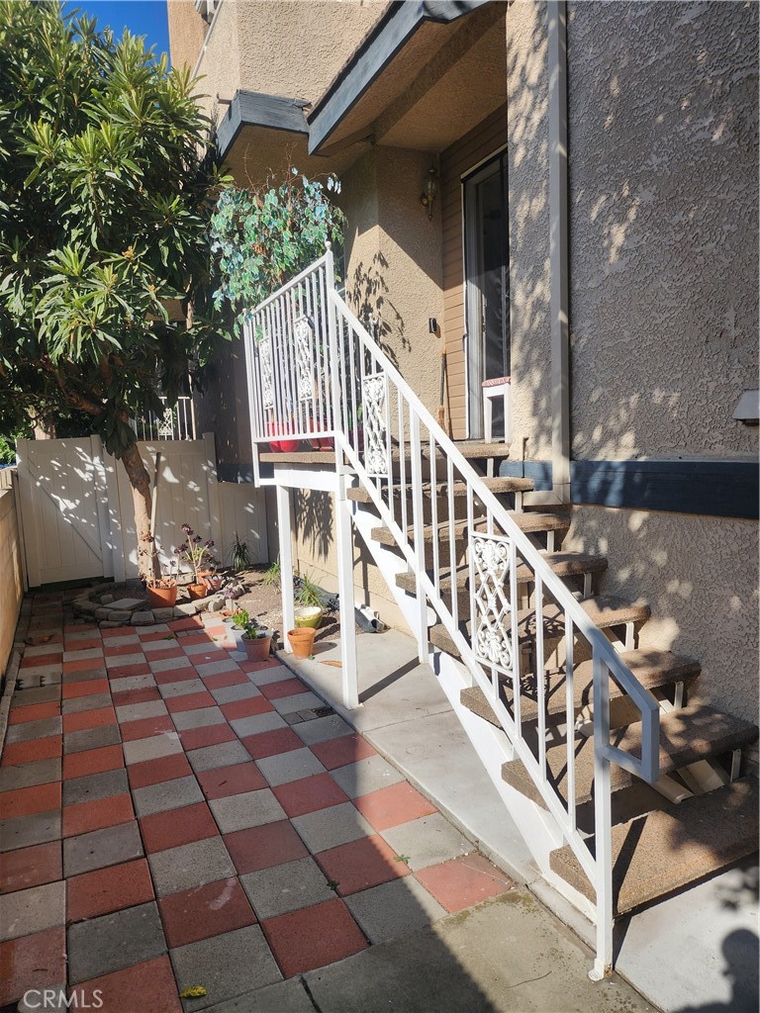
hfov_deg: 58.9
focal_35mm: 23
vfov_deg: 73.9
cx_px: 380
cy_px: 506
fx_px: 673
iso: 12
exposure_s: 1/1084
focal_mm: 6.4
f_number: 1.8
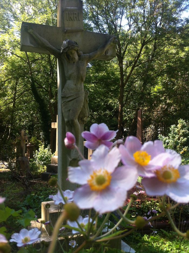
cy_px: 126
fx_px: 255
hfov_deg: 40.6
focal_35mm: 35
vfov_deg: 52.7
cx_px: 94
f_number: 2.8
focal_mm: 3.85
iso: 80
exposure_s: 1/347
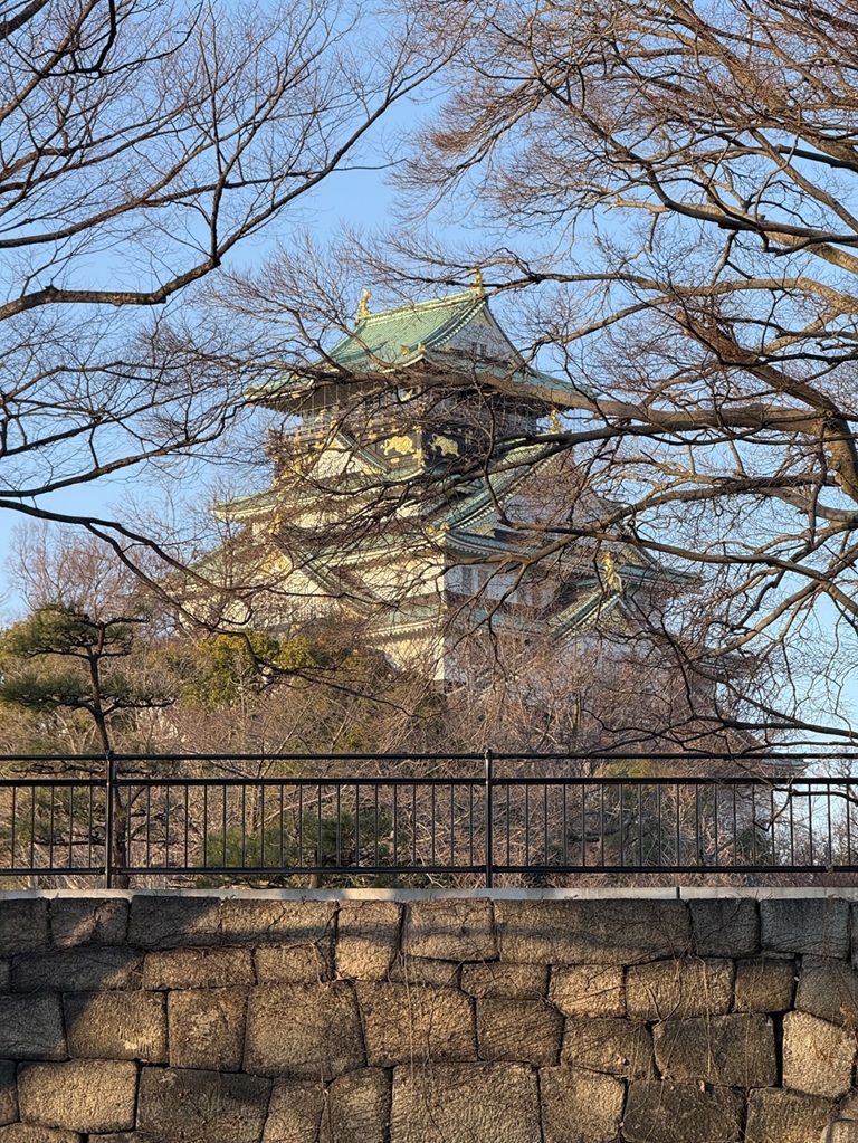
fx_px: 3963
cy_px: 572
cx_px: 429
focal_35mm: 120
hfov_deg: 12.4
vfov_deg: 16.4
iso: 50
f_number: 2.8
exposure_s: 1/309
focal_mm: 15.66
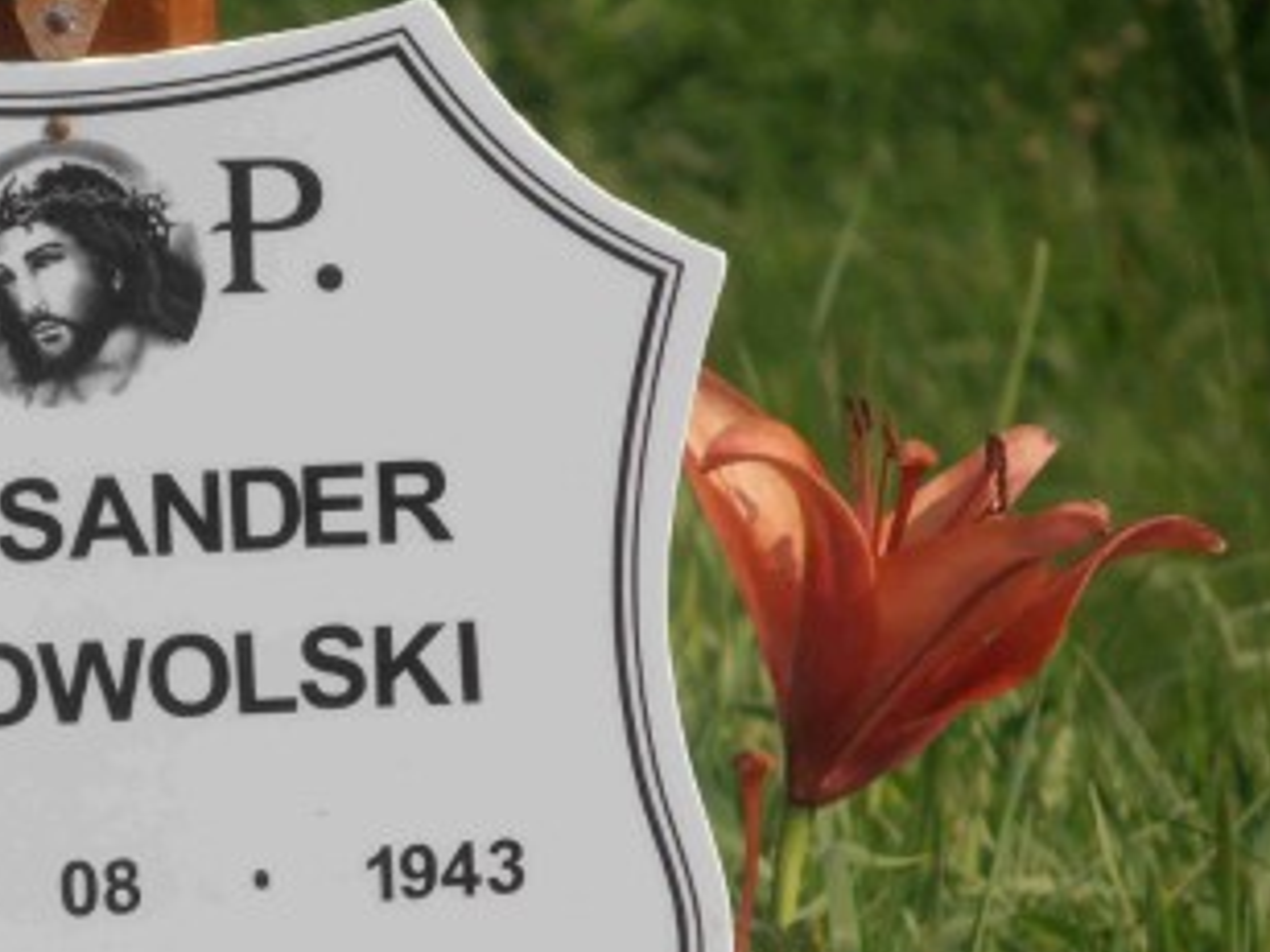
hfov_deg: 4.0
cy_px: 688
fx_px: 18271
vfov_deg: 3.0
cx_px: 0
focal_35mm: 498
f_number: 5.7
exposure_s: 1/640
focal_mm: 42.54
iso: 80
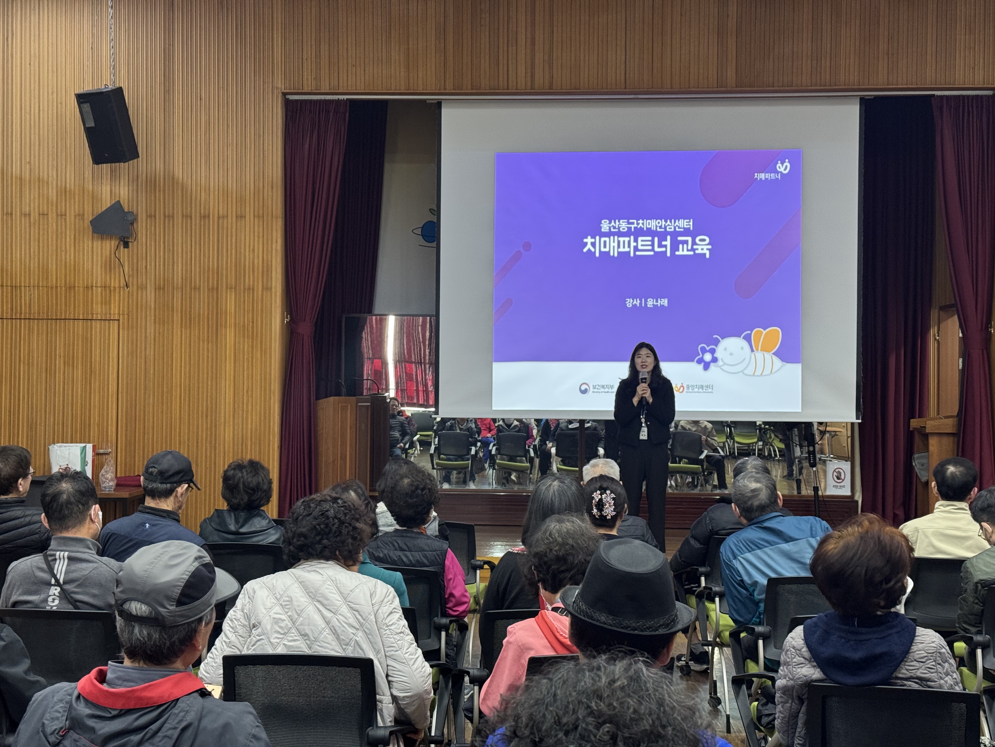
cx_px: 498
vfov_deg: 30.3
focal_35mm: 48
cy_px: 374
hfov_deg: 39.7
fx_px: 1380
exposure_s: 1/60
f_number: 1.78
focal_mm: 6.76
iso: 160
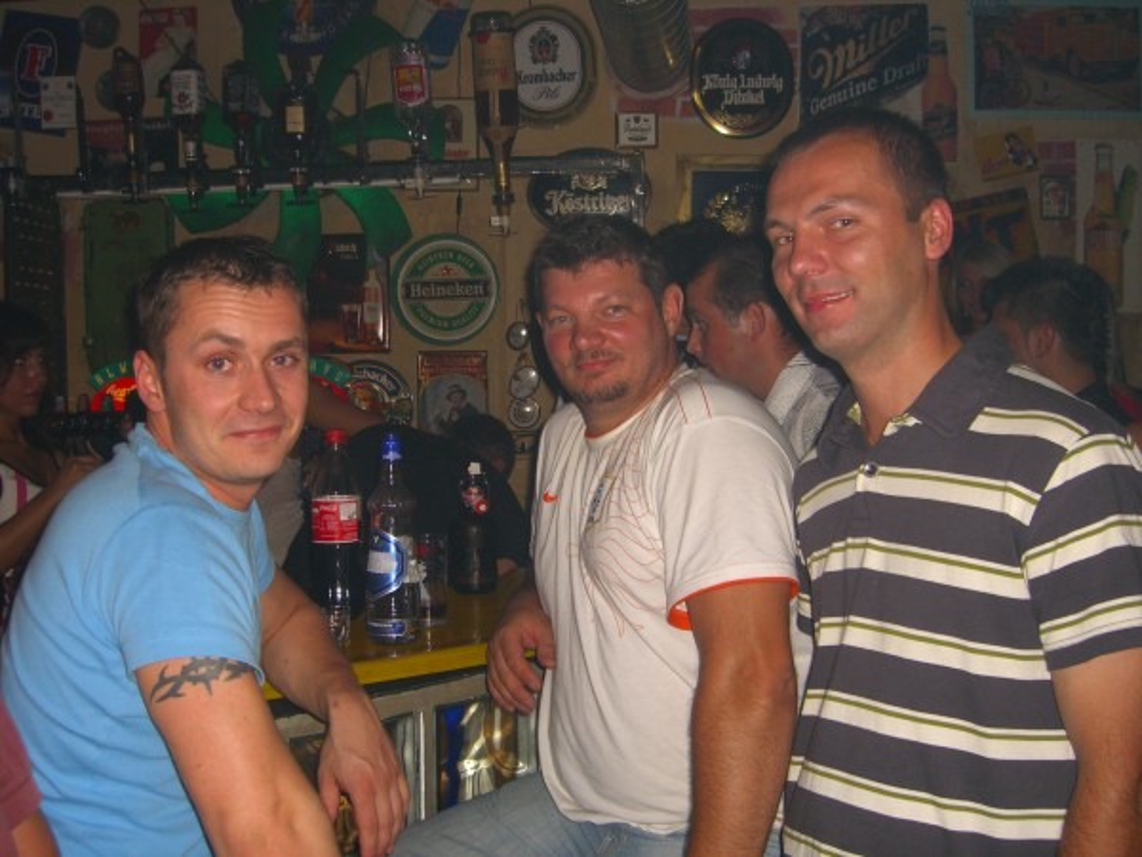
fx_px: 1254
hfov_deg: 49.0
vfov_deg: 37.7
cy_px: 428
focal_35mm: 38
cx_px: 571
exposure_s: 1/60
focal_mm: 7.9
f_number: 2.8
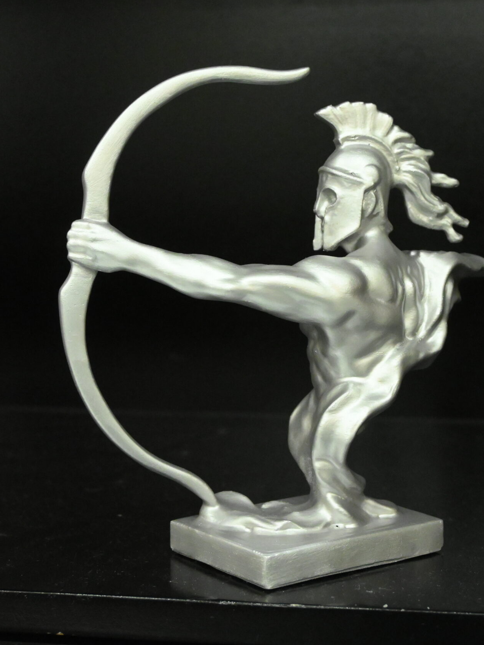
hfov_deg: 24.1
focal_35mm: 60
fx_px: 1125
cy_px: 318
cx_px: 347
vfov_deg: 32.0
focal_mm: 27.5
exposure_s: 1/100
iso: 6400
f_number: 4.5
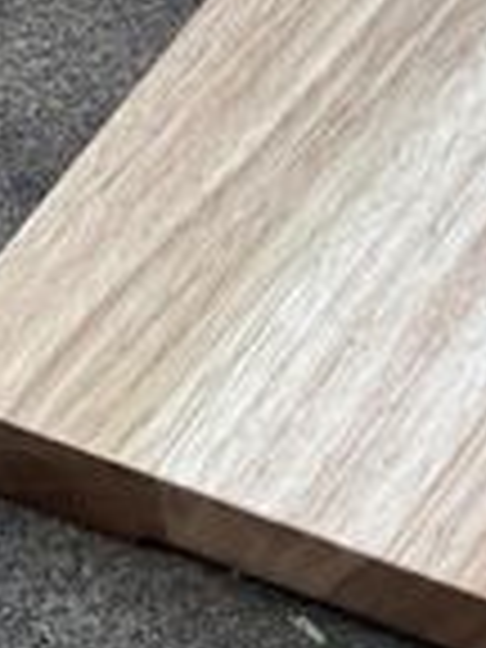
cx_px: 747
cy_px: -63
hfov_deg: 5.5
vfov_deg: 7.4
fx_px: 4998
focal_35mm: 267
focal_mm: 7.5
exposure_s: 1/121
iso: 160
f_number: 2.2
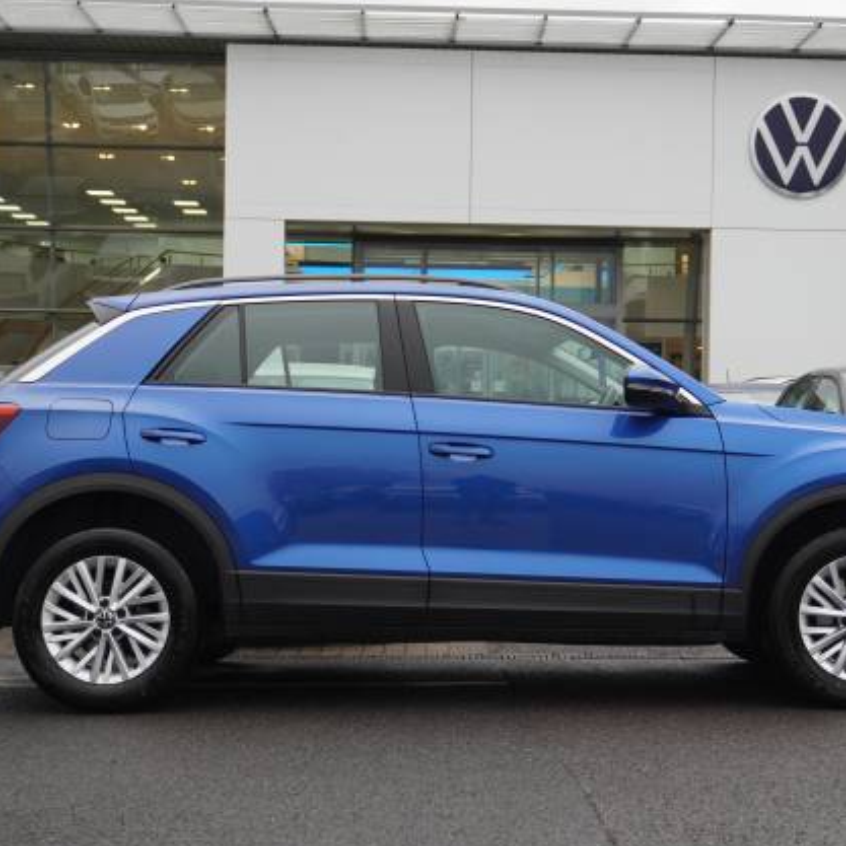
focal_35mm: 57
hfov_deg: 30.2
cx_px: 499
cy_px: 430
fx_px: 1566
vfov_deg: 30.2
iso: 640
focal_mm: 29
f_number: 4.5
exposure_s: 1/160
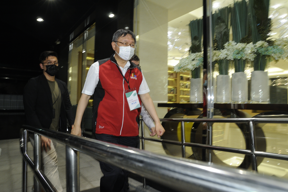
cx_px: 141
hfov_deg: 73.8
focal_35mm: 24
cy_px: 95
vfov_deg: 53.1
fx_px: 192
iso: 1250
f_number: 5
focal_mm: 23
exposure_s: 1/60
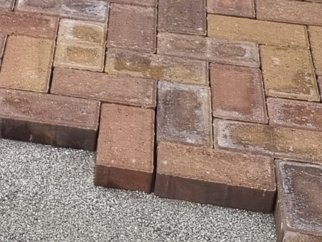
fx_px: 1302
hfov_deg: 13.1
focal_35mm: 140
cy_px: -56
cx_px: -208
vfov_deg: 10.4
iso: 50
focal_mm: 5.4
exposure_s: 1/528
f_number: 1.8
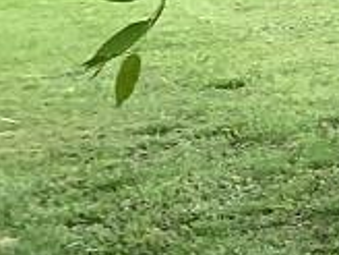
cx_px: 1249
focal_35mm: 192
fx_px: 1880
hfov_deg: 7.8
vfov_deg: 7.6
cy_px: -143
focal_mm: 4.25
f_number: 1.8
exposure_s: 1/474
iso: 25
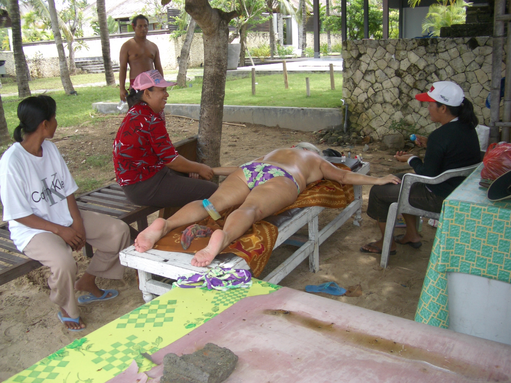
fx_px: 517
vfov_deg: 40.7
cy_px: 192
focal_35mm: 35
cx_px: 256
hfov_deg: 52.6
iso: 50
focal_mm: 5.8
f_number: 2.6
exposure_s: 1/320
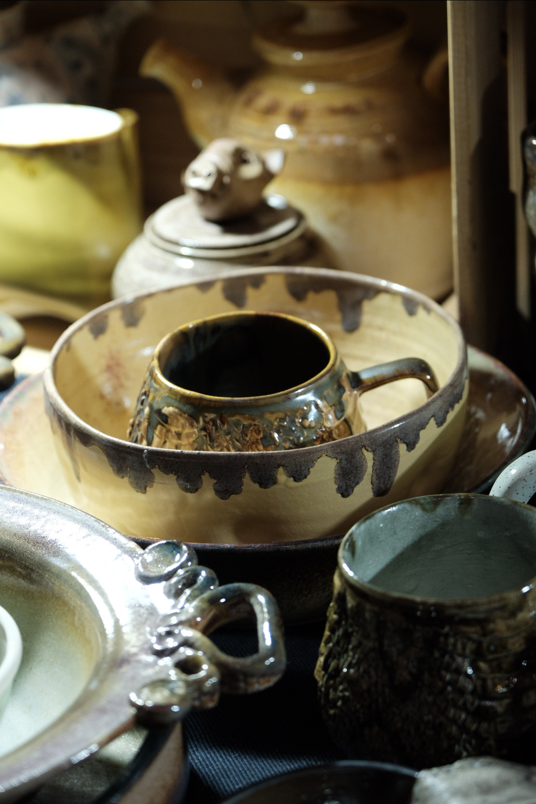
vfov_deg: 17.1
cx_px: 268
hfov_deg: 11.4
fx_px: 2680
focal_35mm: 120
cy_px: 402
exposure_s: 1/250
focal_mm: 80
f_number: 4
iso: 1250
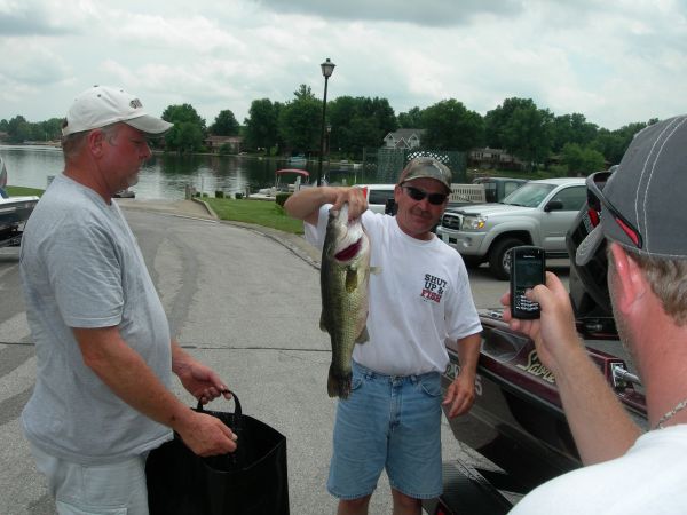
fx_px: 754
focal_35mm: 38
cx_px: 344
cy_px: 258
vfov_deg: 37.7
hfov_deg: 49.0
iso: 50
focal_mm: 7.8
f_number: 4.8
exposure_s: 1/658
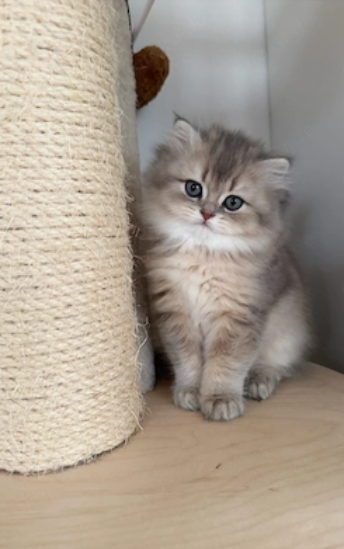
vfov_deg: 70.4
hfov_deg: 47.5
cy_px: 279
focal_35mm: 26
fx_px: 389
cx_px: 197
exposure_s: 1/60
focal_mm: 6.76
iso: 250
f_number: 1.78
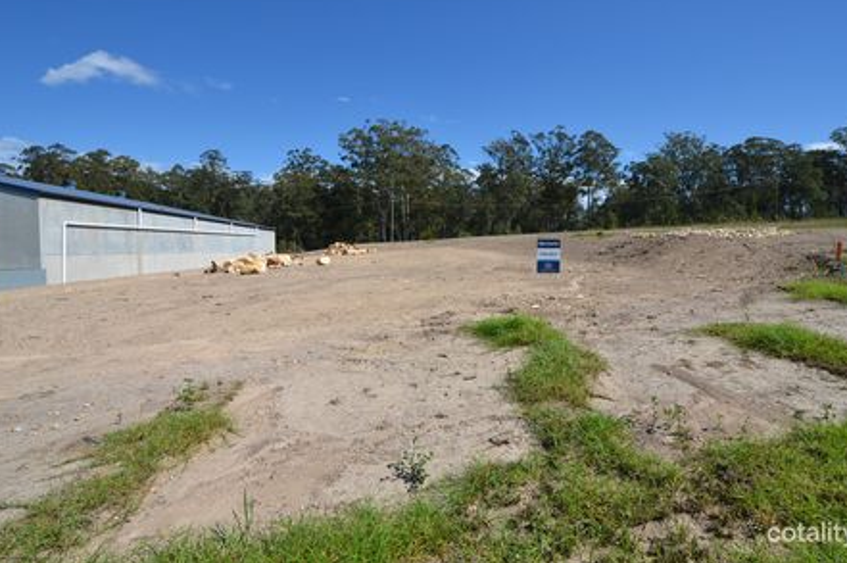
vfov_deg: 73.6
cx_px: 436
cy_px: 272
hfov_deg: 96.8
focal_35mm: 16
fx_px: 376
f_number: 8
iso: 100
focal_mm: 10
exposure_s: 1/320
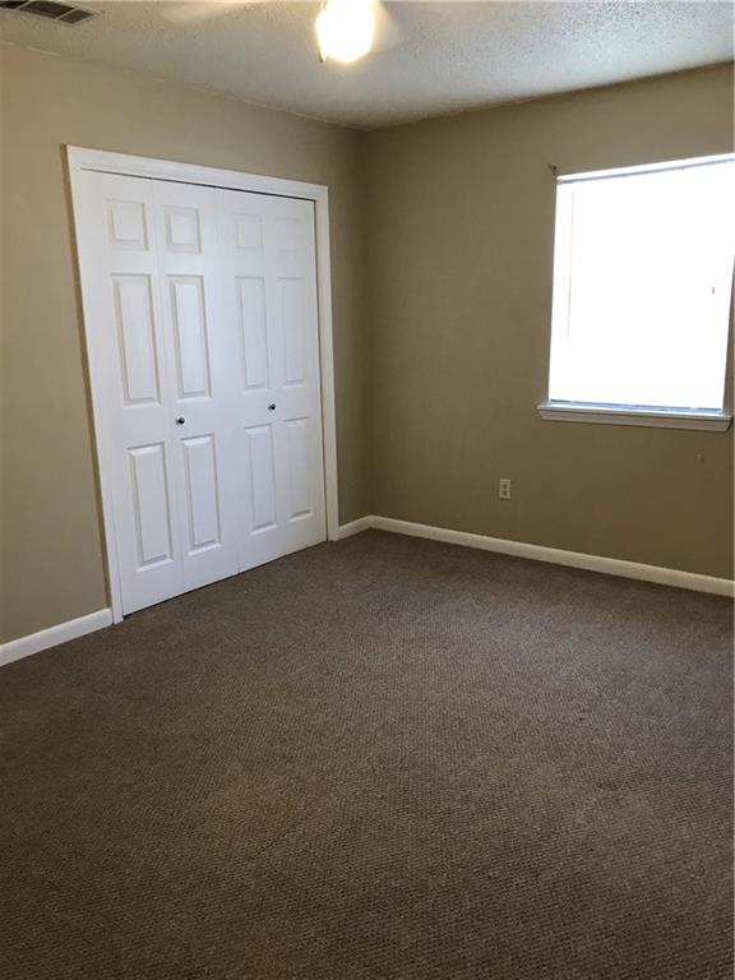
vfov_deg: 63.4
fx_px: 793
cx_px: 368
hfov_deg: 49.7
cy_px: 490
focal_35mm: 28
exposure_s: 1/15
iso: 50
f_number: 1.8
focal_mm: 3.99
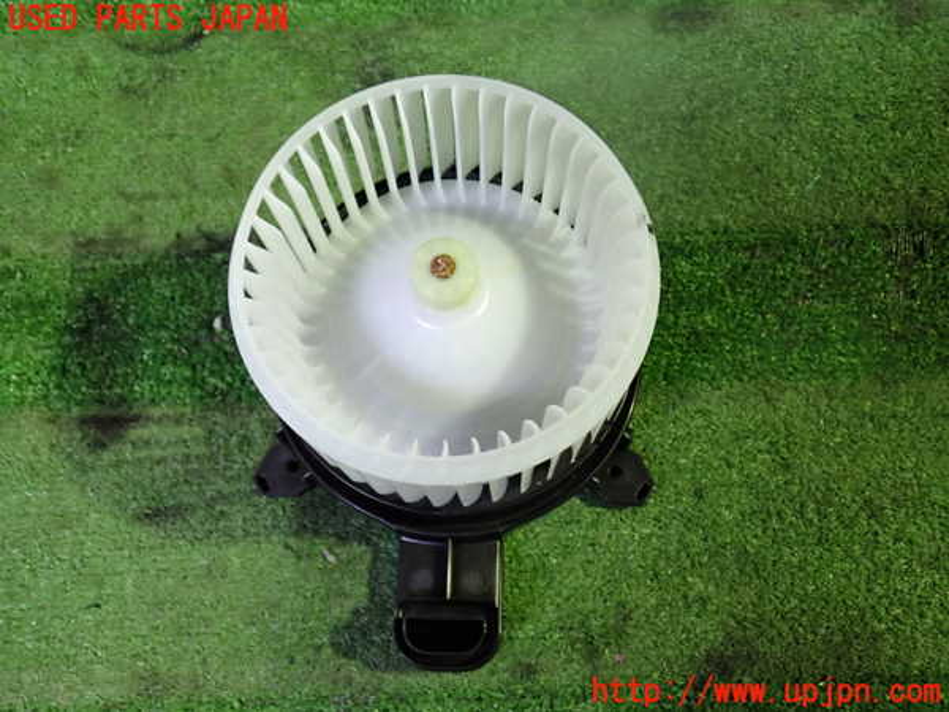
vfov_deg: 44.2
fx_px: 877
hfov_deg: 56.8
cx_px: 474
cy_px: 356
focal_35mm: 32
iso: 400
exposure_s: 1/30
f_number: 2.4
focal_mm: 5.79
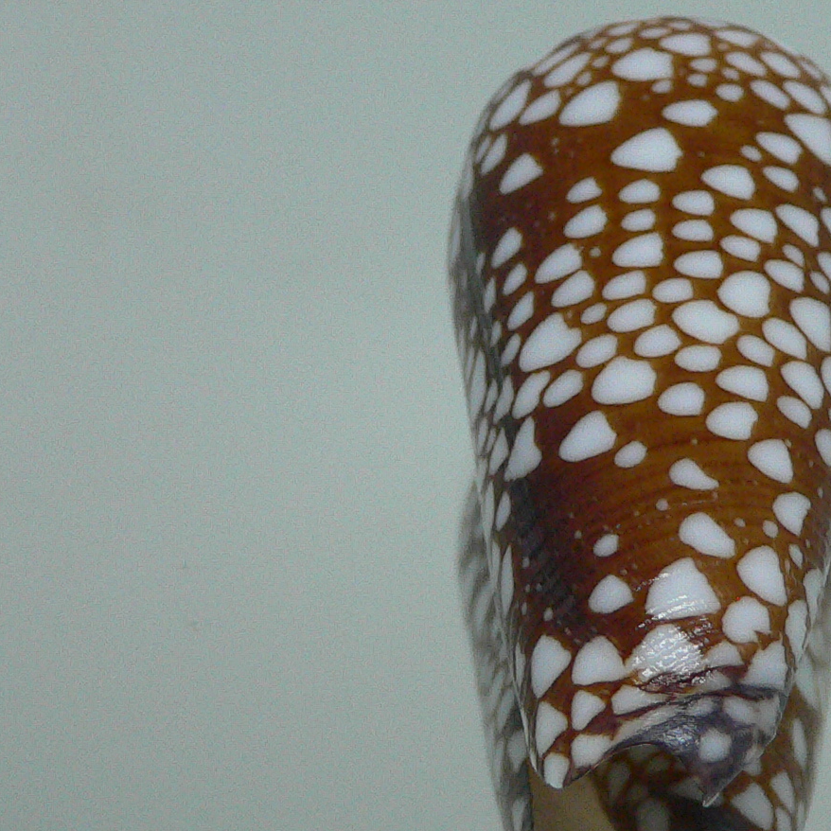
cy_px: 458
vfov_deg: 24.3
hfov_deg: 24.0
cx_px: 631
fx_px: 1928
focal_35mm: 71
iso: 200
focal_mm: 4.6
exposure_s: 1/60
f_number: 2.8
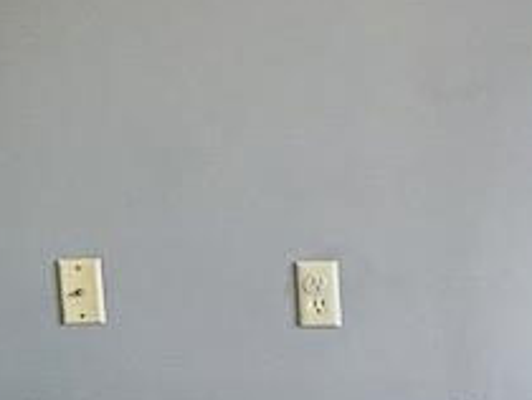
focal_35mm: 146
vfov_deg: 9.9
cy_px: -177
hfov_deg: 11.3
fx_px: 2246
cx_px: 1257
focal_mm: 6.76
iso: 400
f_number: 1.78
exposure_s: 1/60
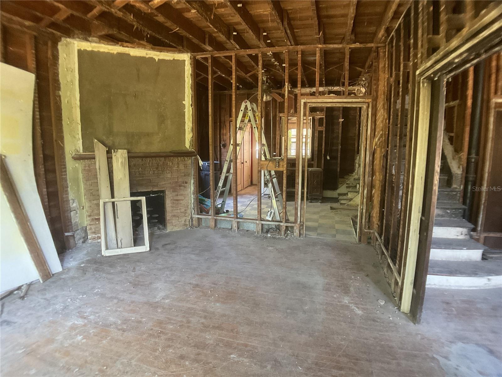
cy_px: 188
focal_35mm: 29
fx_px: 421
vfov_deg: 48.2
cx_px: 251
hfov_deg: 61.7
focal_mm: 3
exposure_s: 1/40
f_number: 1.8
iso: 320
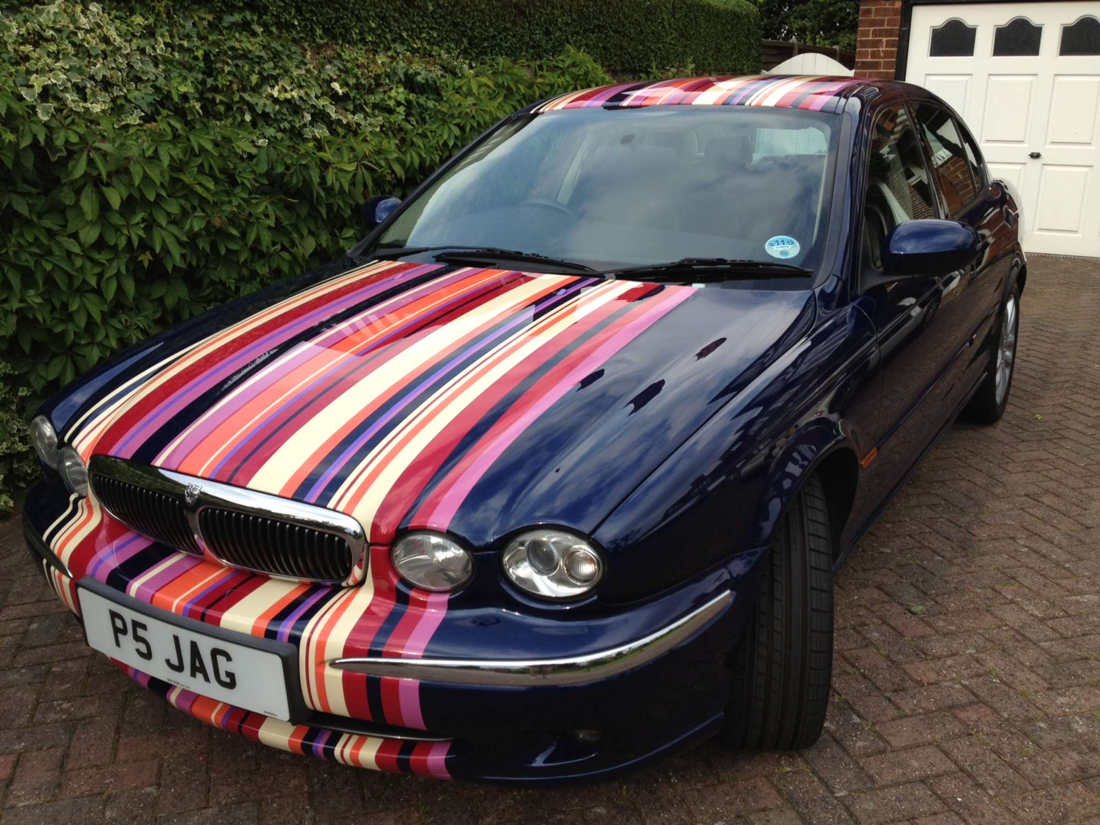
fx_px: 1112
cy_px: 412
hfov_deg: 52.6
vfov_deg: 40.7
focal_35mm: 35
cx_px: 550
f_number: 2.4
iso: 64
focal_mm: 4.28
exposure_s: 1/642
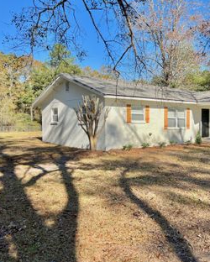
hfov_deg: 40.8
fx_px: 272
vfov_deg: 51.5
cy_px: 128
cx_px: 163
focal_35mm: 35
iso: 50
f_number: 1.5
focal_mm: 5.7
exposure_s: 1/2695
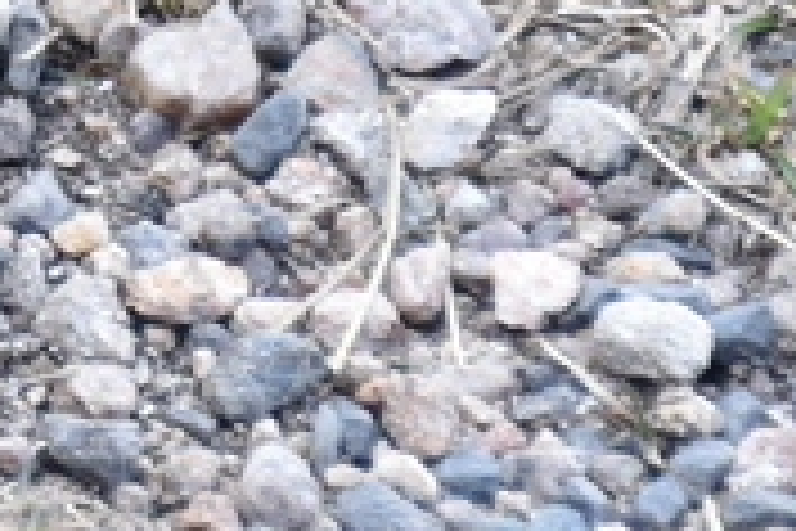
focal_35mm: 1303
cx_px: -1376
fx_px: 28809
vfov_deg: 1.1
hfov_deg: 1.6
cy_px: -918
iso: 800
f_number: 5.6
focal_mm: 180
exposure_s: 1/400
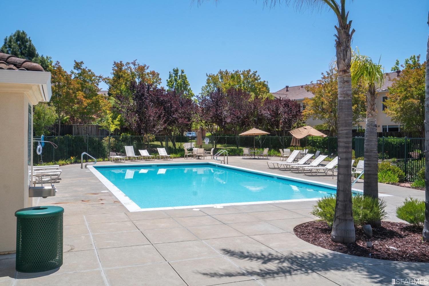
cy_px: 143
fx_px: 417
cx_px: 214
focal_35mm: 35
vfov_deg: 37.9
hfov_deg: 54.4
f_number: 7.1
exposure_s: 1/2500
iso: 400
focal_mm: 35
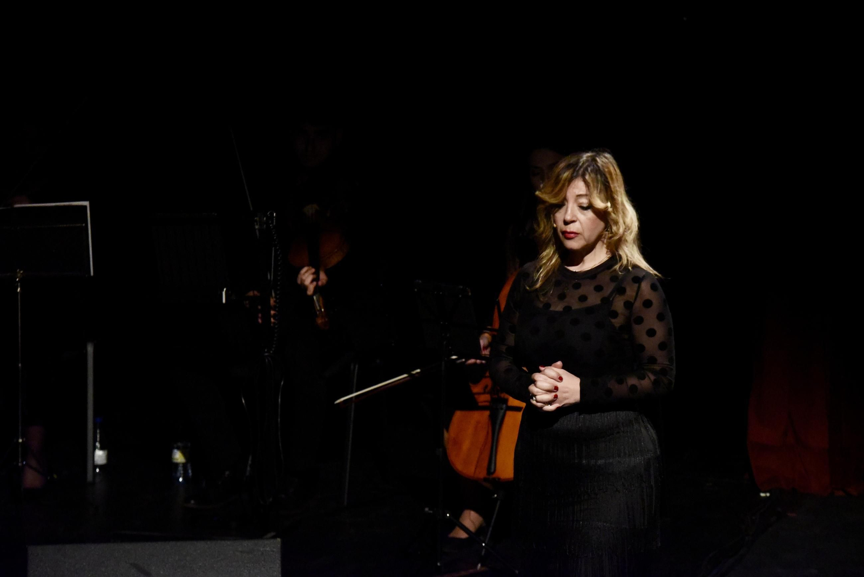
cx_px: 432
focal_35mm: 160
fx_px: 3841
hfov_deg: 12.8
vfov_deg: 8.6
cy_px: 288
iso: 12800
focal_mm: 160
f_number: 4.5
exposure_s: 1/160
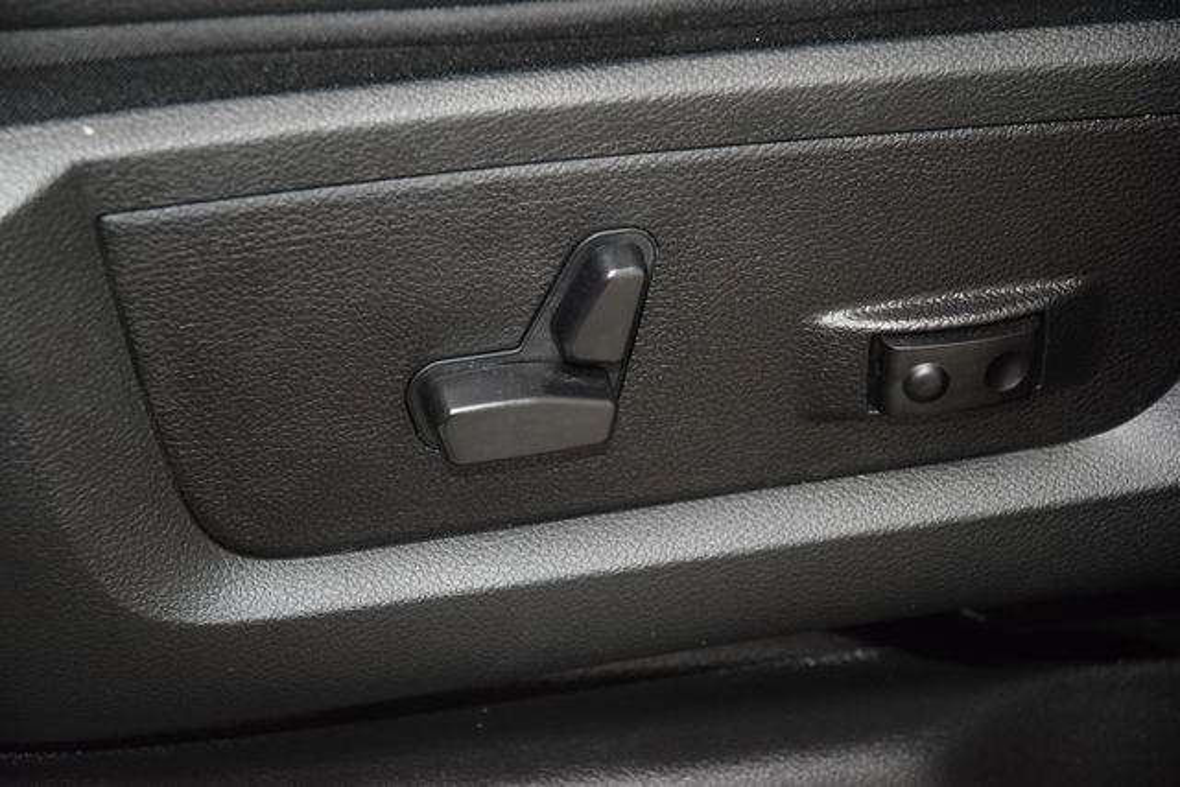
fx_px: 3442
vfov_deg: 13.0
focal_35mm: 105
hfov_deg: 19.5
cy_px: 394
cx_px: 590
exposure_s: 1/40
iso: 3200
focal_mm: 70
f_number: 4.5
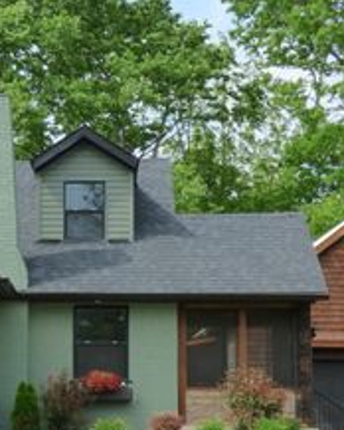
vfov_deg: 20.7
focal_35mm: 92
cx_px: 4
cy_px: 274
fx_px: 1169
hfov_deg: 16.4
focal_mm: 7.37
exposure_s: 1/640
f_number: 3.6
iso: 200
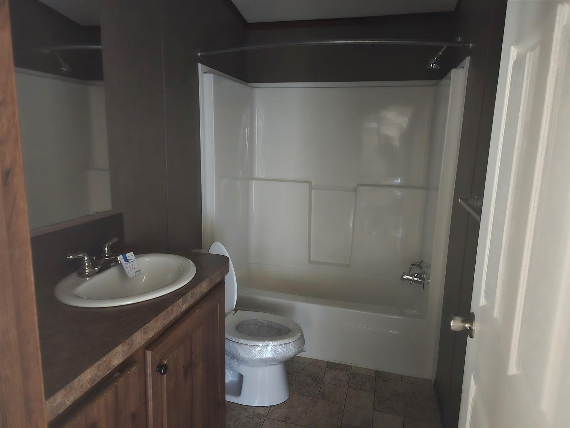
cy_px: 214
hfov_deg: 73.9
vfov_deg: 58.9
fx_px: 379
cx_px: 285
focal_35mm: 23
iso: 2500
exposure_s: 1/30
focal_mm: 5.4
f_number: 1.8
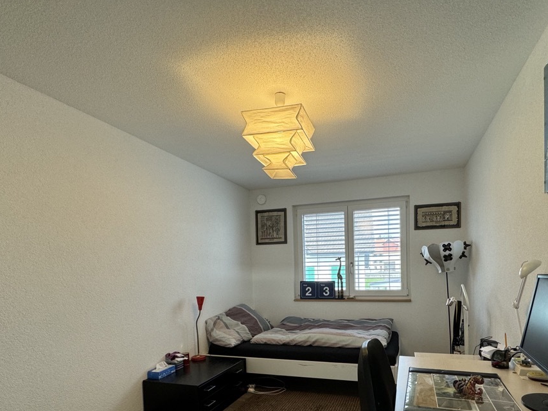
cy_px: 282
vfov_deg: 61.5
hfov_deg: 78.7
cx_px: 306
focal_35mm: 21
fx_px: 332
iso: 160
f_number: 2.2
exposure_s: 1/50
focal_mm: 2.22
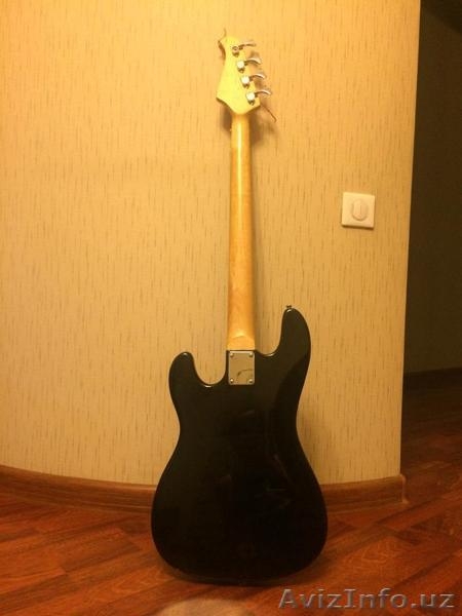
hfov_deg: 48.2
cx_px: 231
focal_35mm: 29
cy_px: 308
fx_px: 516
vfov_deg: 61.7
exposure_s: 1/20
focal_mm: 4.15
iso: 320
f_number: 2.2
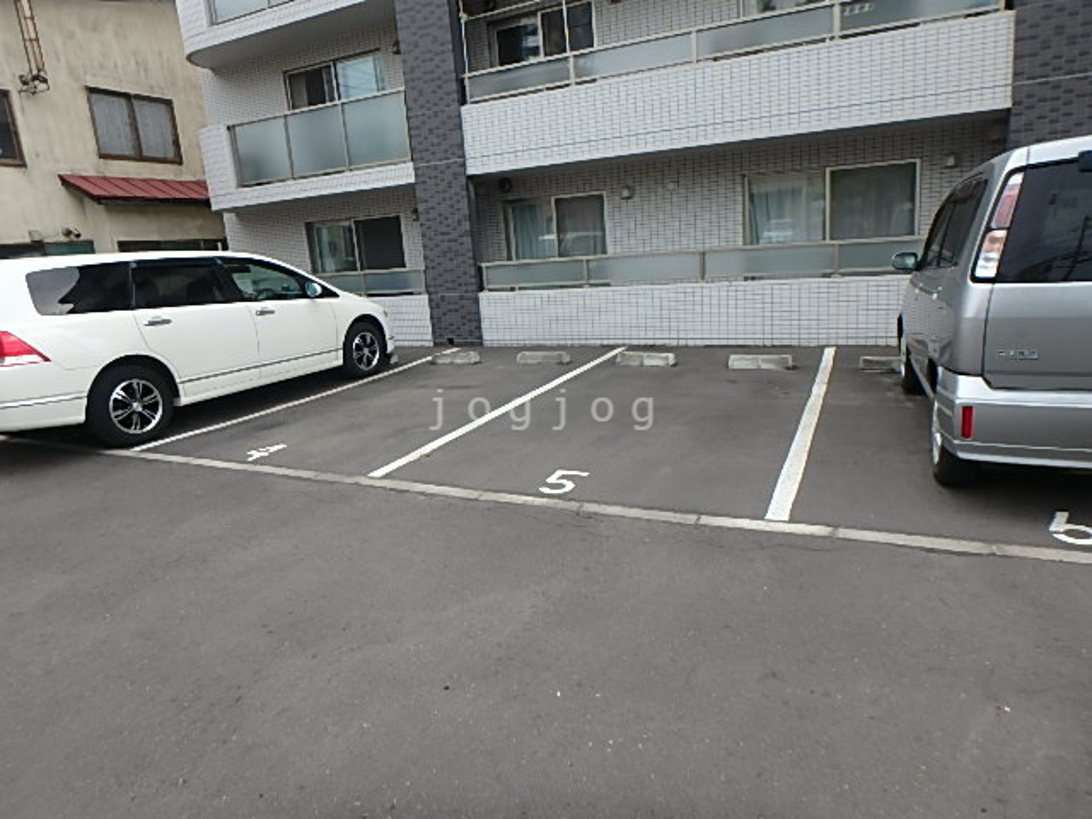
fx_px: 662
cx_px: 546
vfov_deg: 63.4
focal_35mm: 21
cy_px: 410
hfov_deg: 79.0
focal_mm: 3.7
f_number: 3.5
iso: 125
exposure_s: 1/200
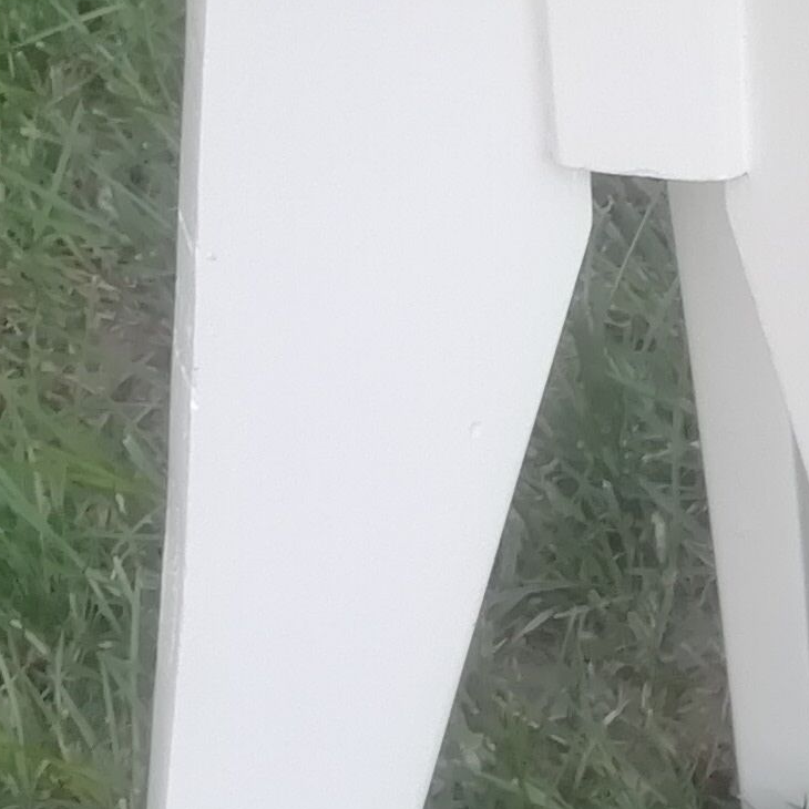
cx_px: 611
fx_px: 3464
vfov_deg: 13.2
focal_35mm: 131
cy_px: 141
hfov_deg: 13.3
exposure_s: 1/60
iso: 50
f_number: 2.2
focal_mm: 3.46
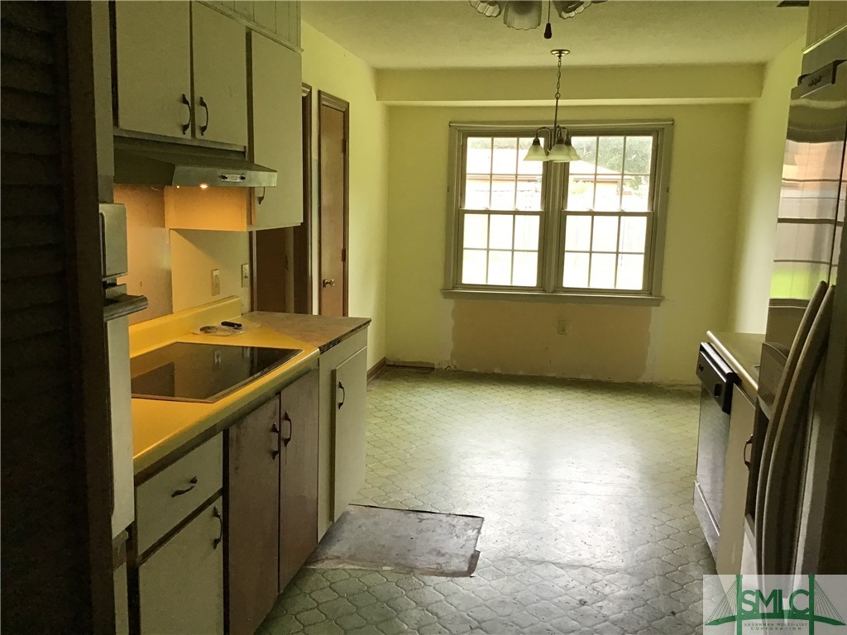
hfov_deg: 58.4
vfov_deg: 45.4
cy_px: 318
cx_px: 424
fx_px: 759
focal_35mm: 31
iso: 40
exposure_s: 1/30
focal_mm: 3.3
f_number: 2.4
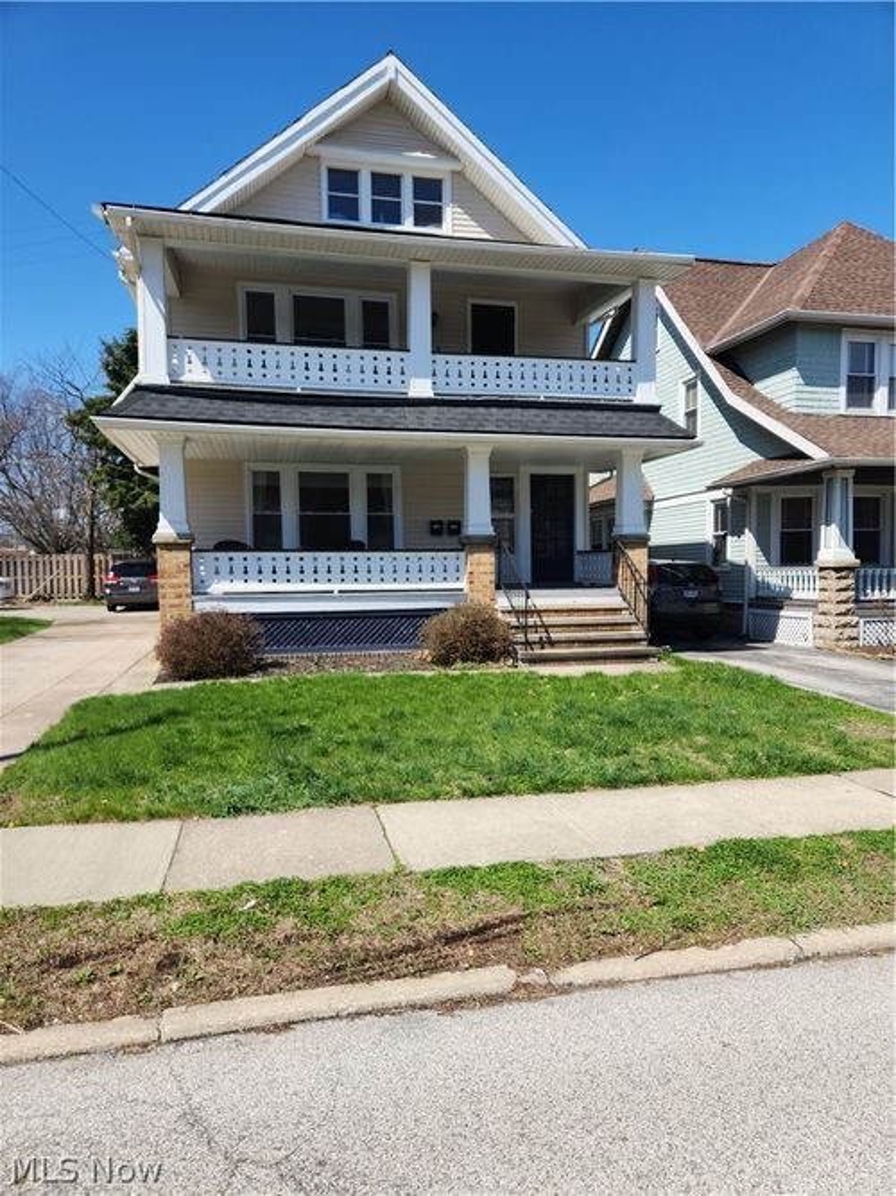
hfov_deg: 58.9
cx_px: 448
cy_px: 598
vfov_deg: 73.9
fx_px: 794
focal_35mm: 23
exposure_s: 1/1465
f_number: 1.8
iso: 20
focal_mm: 5.4
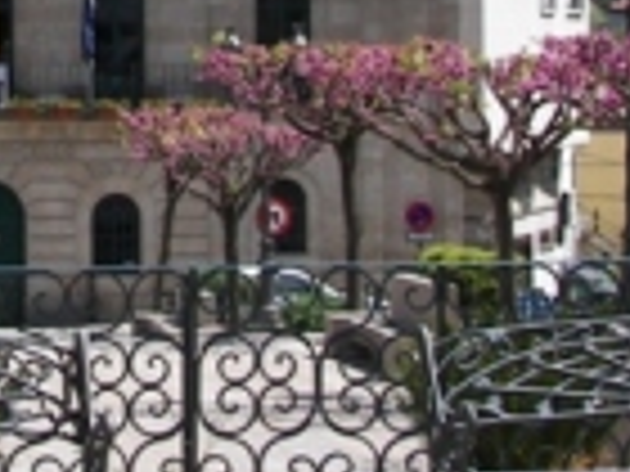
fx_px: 2730
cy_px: -144
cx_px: -68
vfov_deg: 9.7
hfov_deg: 12.9
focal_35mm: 150
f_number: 2.8
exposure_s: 1/640
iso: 50
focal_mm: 7.8
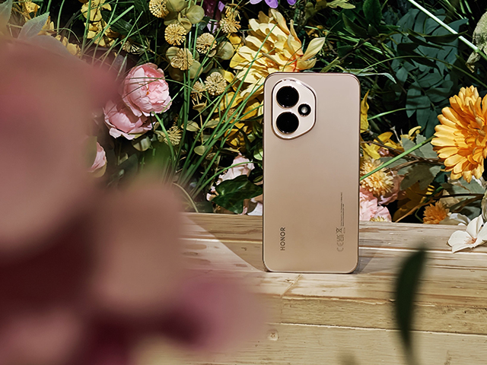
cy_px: 146
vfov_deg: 8.2
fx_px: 2532
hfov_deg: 11.0
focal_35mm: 180
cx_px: 247
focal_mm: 15.38
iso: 800
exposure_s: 1/120
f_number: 2.6
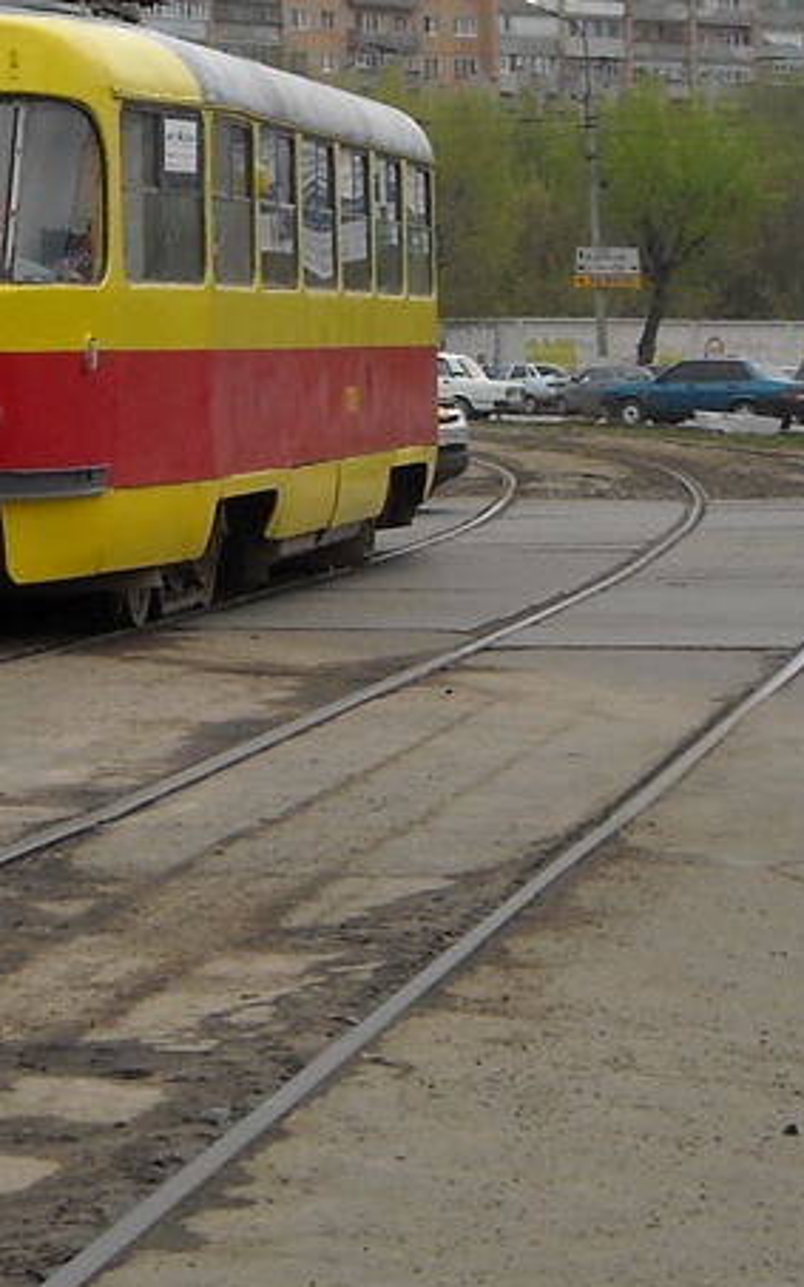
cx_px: 91
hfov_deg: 8.0
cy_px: 247
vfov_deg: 12.8
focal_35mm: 163
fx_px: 5716
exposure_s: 1/125
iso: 64
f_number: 7.3
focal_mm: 11.02
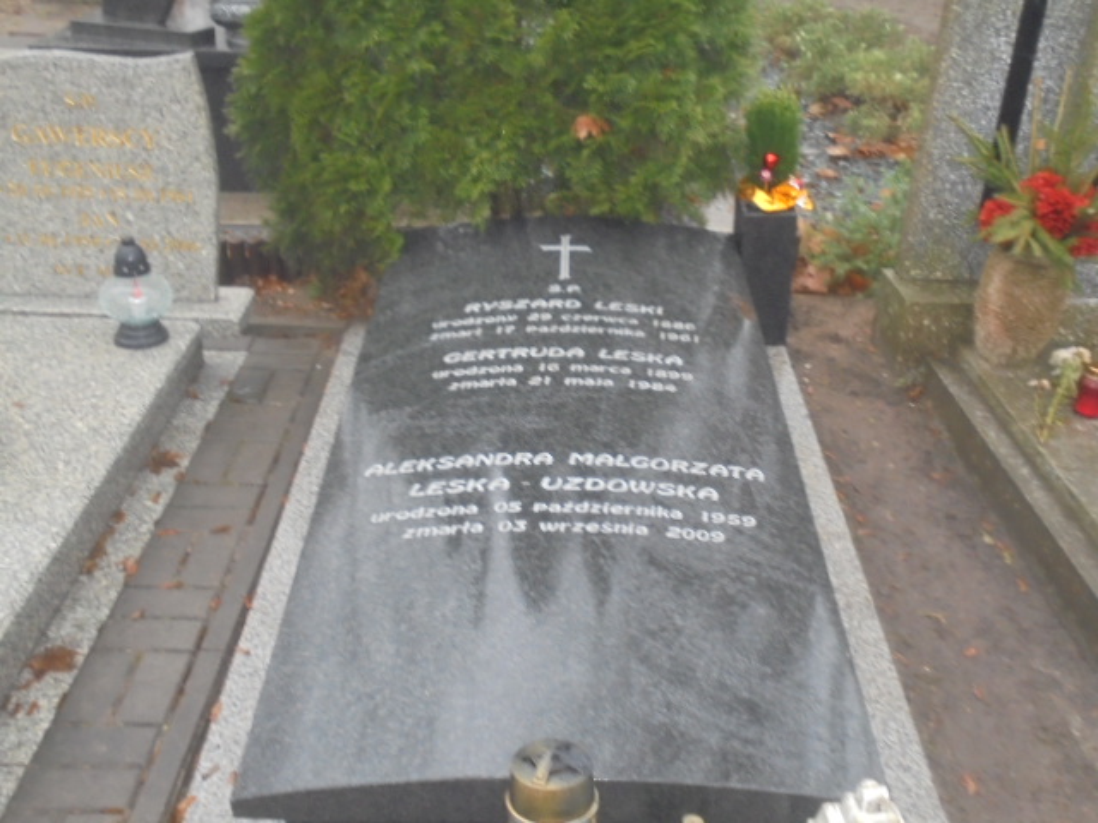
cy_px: 412
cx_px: 549
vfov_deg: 37.7
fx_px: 1205
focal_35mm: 38
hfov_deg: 49.0
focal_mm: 6.9
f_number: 4.2
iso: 400
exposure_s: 1/30
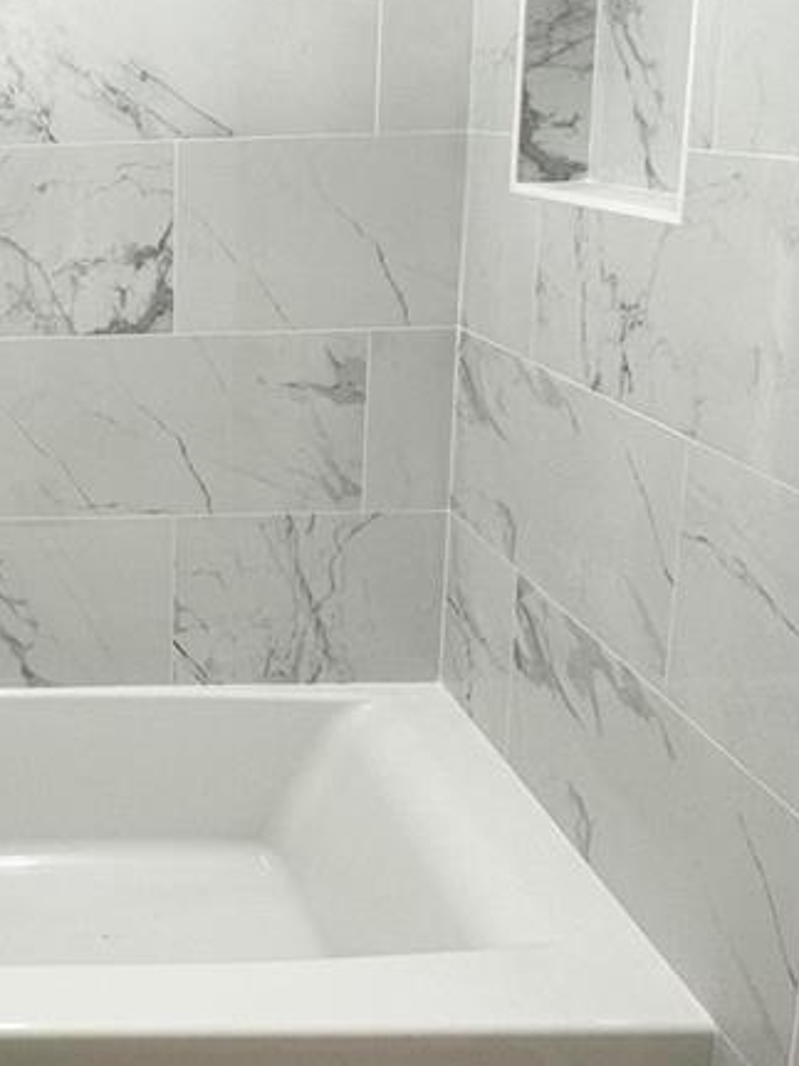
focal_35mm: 39
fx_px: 1201
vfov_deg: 46.8
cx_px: -79
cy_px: 322
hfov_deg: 32.4
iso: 100
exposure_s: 1/120
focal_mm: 2.22
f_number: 2.2
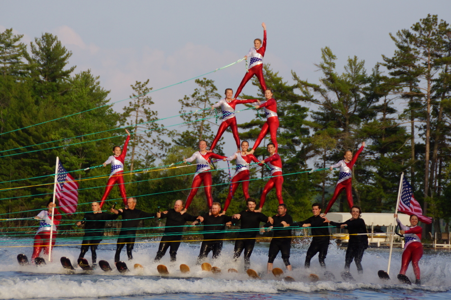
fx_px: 2255
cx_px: 226
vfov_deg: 7.6
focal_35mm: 180
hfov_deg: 11.4
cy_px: 150
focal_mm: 120
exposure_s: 1/200
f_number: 5.6
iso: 160
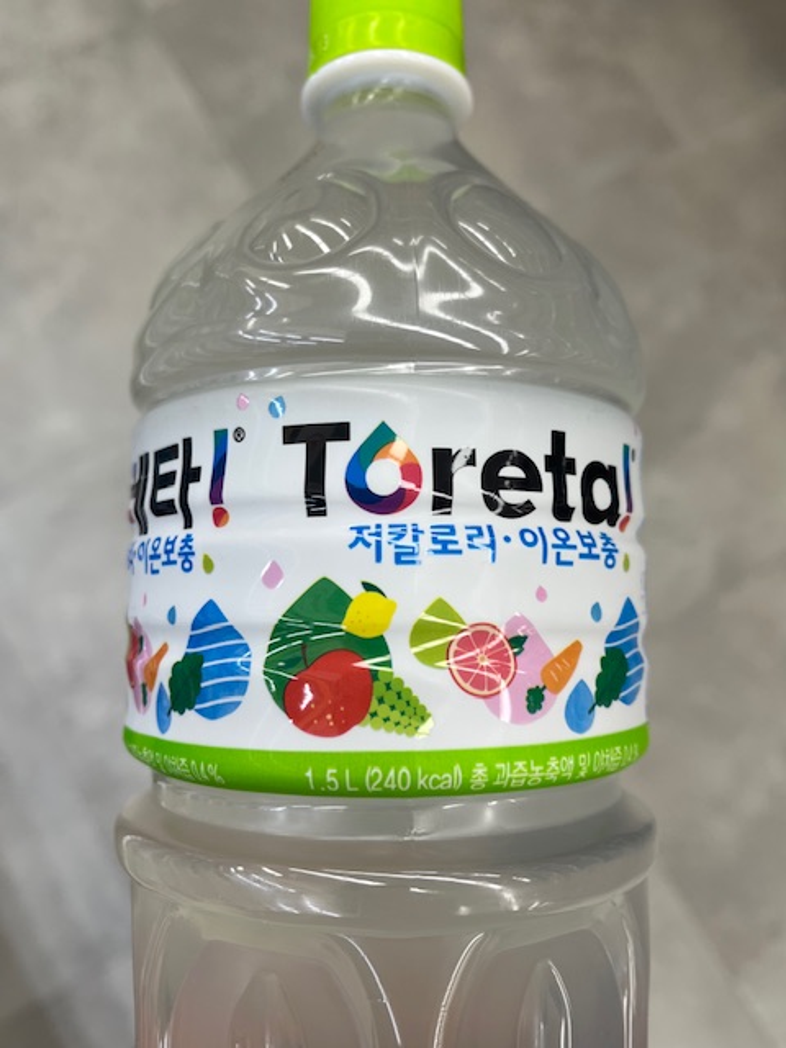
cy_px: 524
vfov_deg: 67.3
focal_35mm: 26
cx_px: 393
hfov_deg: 53.1
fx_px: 787
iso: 32
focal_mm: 5.1
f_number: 1.6
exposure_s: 1/120
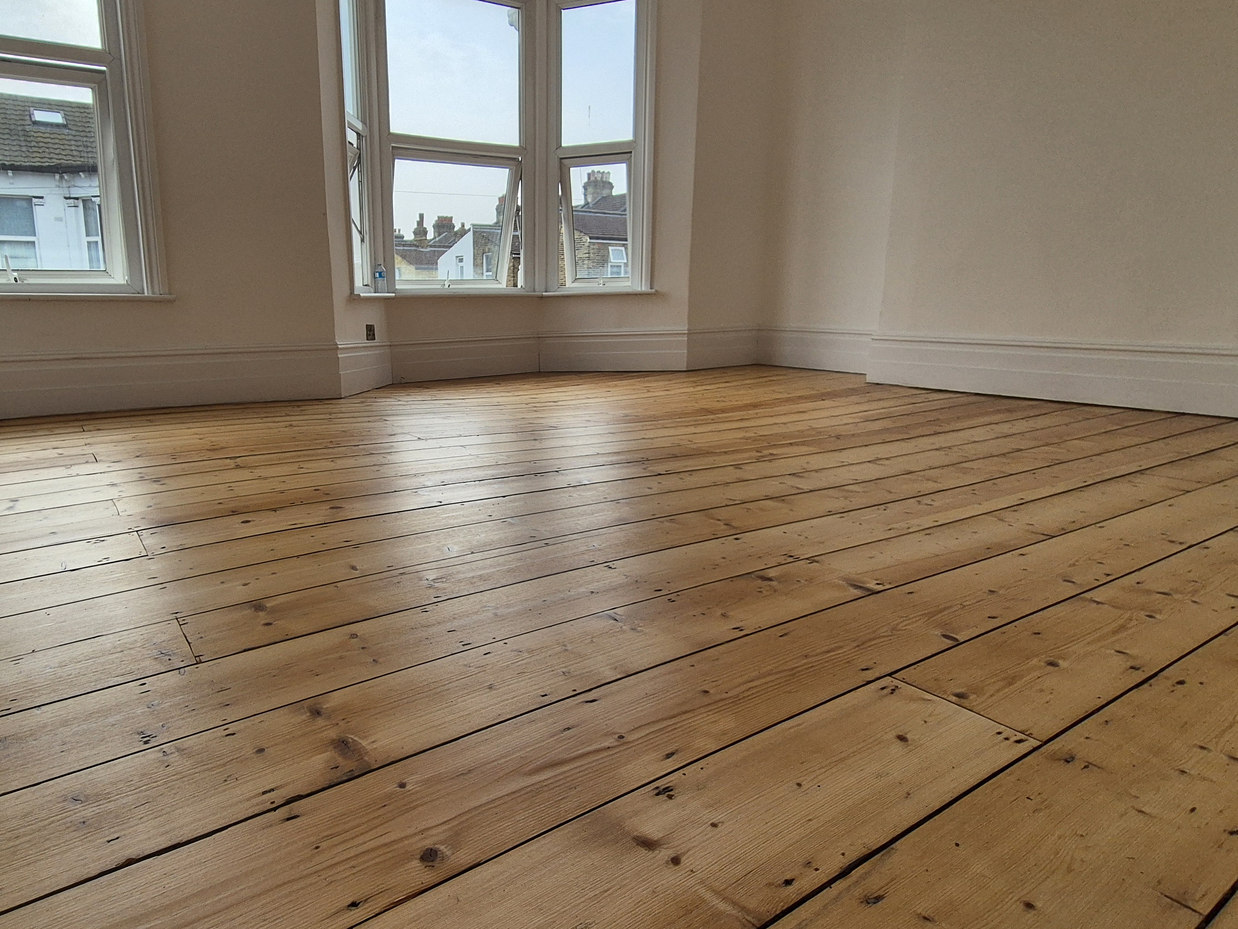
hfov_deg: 83.5
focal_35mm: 19
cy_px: 451
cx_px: 486
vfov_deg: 68.7
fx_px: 680
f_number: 2.2
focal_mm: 2.2
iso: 50
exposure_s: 1/1096
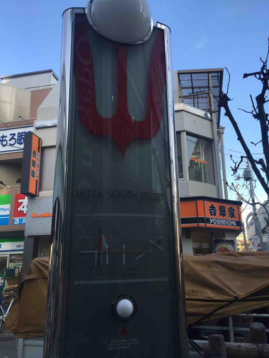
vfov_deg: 61.7
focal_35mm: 29
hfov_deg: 48.2
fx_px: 300
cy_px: 179
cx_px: 134
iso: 32
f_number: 2.2
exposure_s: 1/482
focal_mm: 4.15
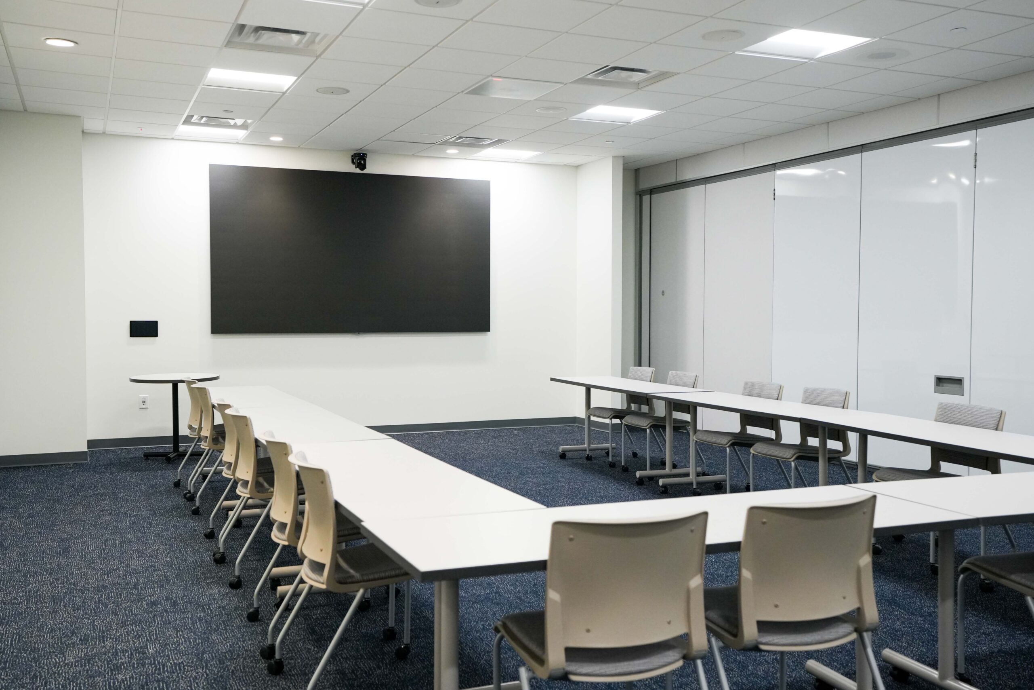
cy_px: 345
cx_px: 517
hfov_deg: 54.4
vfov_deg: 37.9
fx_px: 1005
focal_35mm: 35
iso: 1600
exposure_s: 1/160
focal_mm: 35
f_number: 3.5
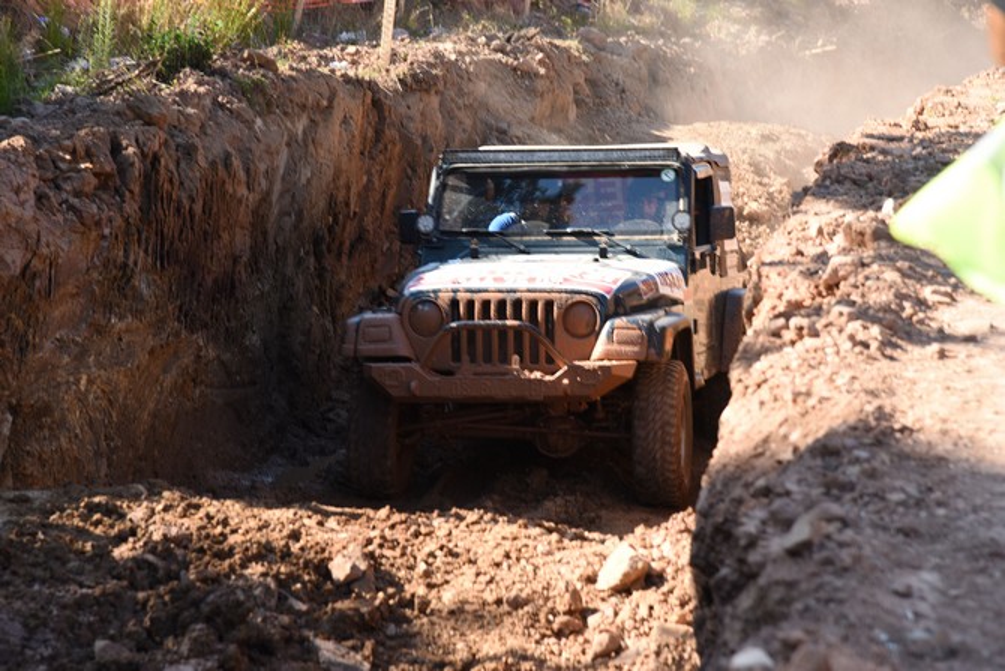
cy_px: 336
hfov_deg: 17.1
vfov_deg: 11.4
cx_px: 502
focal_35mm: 120
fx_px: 3351
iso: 250
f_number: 6.3
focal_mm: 120
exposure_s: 1/160
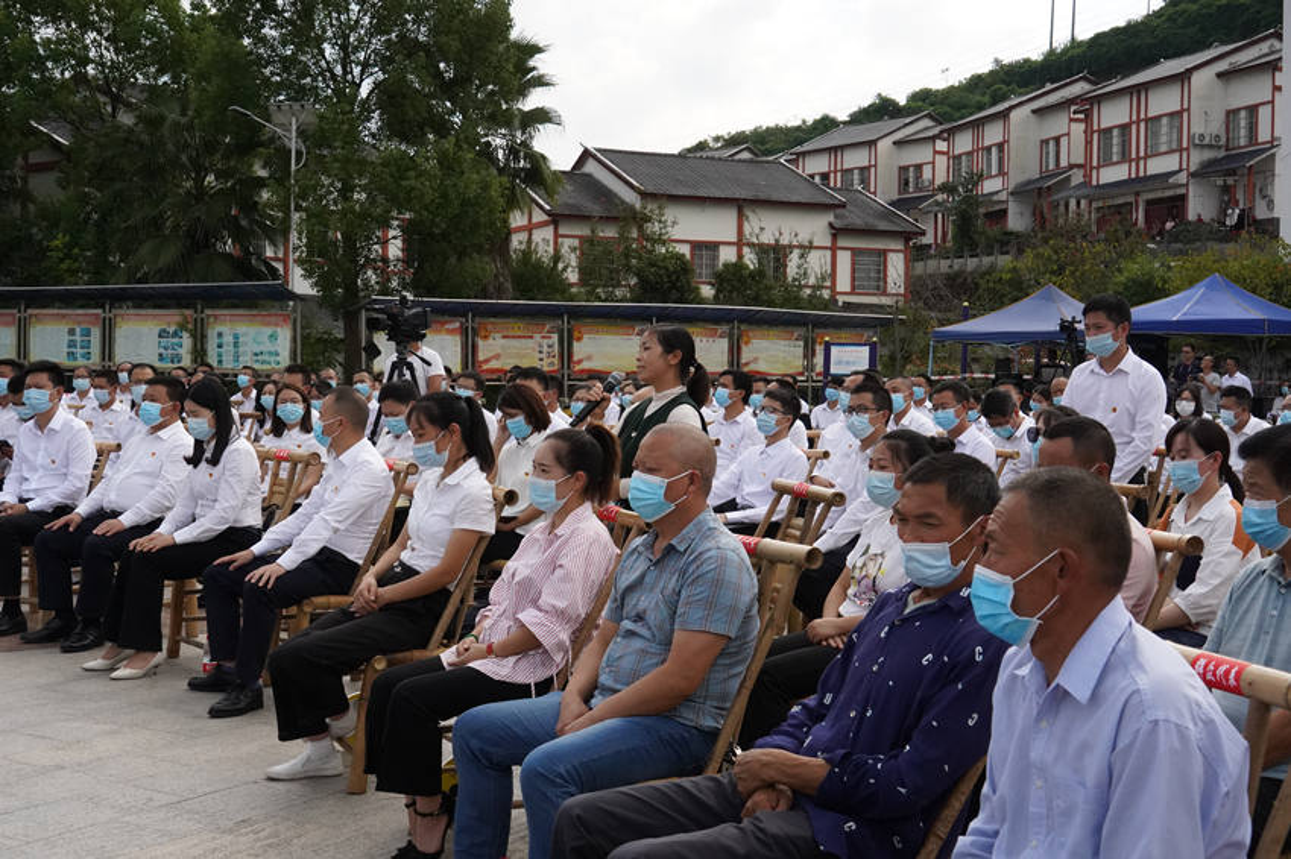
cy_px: 430
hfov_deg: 43.6
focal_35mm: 45
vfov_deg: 29.8
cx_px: 646
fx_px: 1613
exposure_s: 1/5000
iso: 6400
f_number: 13
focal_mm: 45
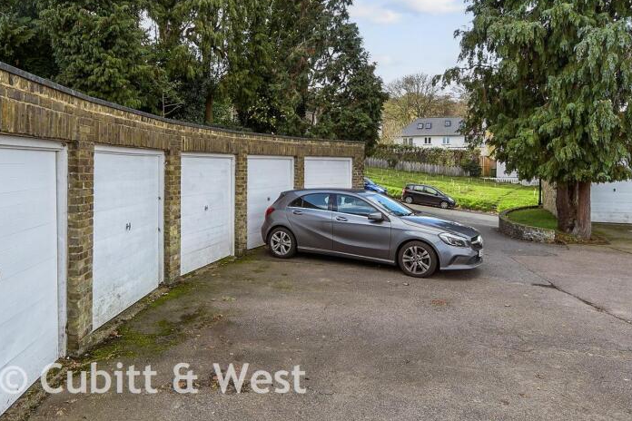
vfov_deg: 50.9
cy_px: 166
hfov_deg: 71.5
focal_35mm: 25
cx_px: 301
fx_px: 439
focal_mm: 11.5
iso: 160
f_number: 9
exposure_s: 1/40
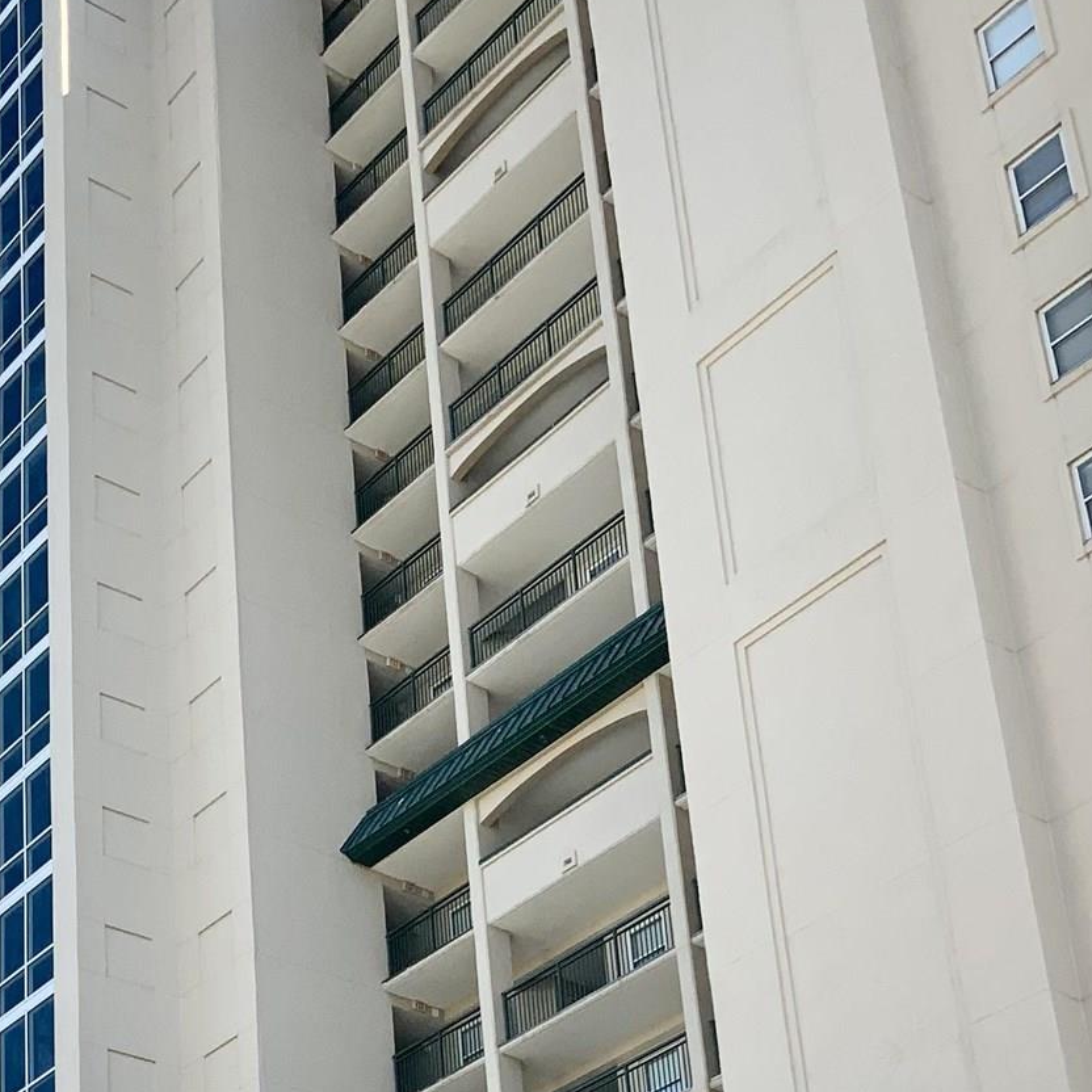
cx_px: 197
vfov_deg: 23.0
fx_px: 2534
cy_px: 1180
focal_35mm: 71
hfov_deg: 23.9
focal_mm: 3
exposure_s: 1/962
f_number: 1.8
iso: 16
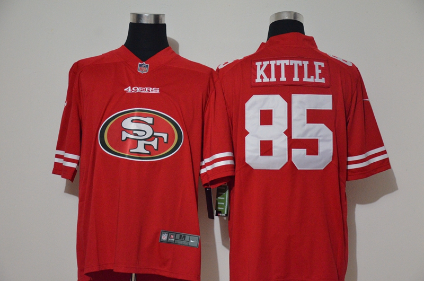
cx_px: 212
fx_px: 882
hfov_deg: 27.0
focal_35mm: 75
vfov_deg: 18.1
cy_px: 140
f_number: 4.8
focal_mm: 50
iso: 4000
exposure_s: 1/15
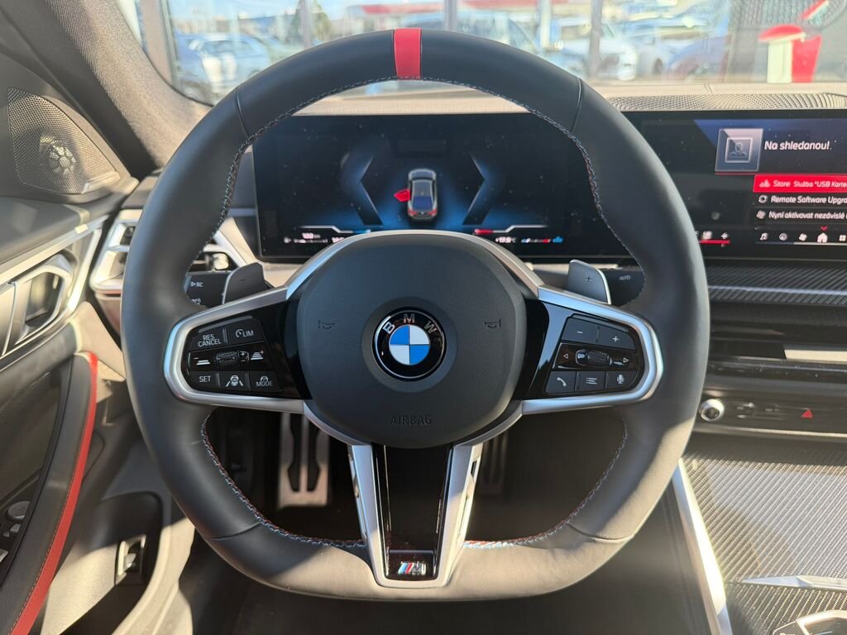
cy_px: 318
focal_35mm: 24
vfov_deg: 56.8
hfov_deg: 71.6
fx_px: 587
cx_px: 424
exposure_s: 1/243
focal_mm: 6.76
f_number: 1.78
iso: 320
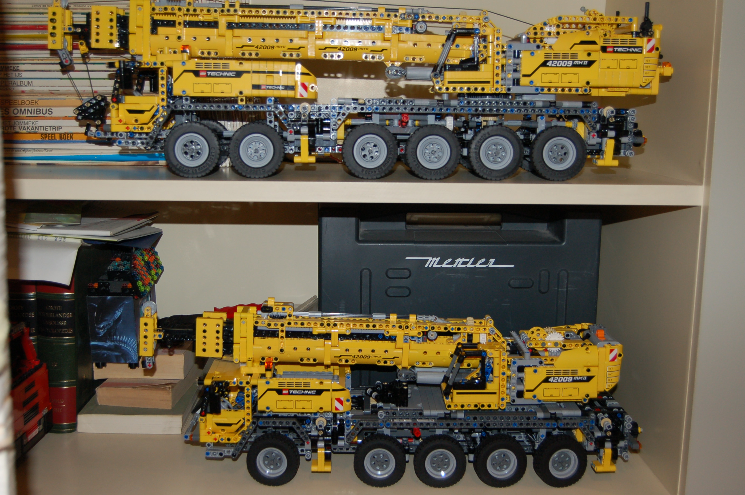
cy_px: 231
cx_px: 361
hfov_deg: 46.4
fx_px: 868
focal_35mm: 42
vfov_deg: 31.8
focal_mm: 26
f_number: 4
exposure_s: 1/60
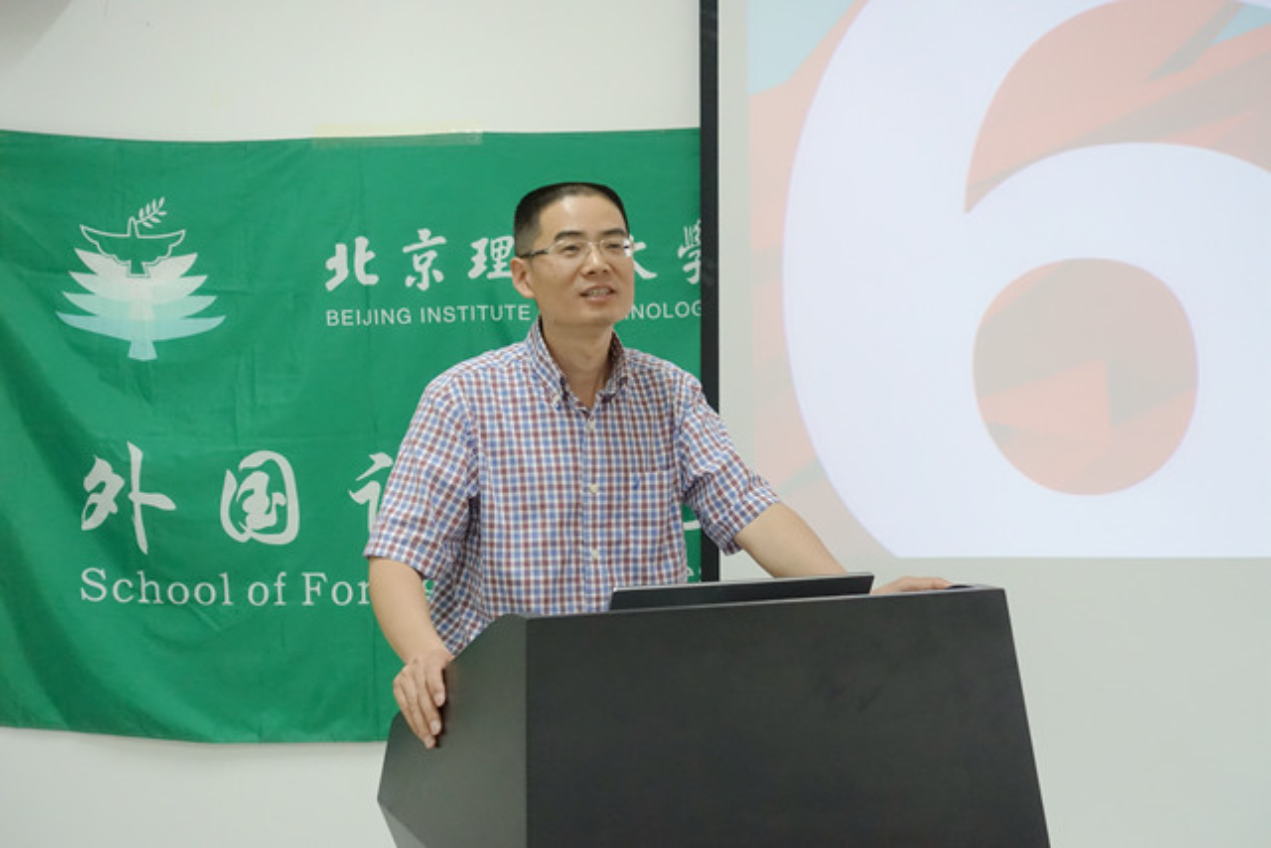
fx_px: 1377
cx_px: 636
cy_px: 424
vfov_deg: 34.2
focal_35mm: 39
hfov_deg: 49.5
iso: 1600
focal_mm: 14.3
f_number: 2.8
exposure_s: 1/60
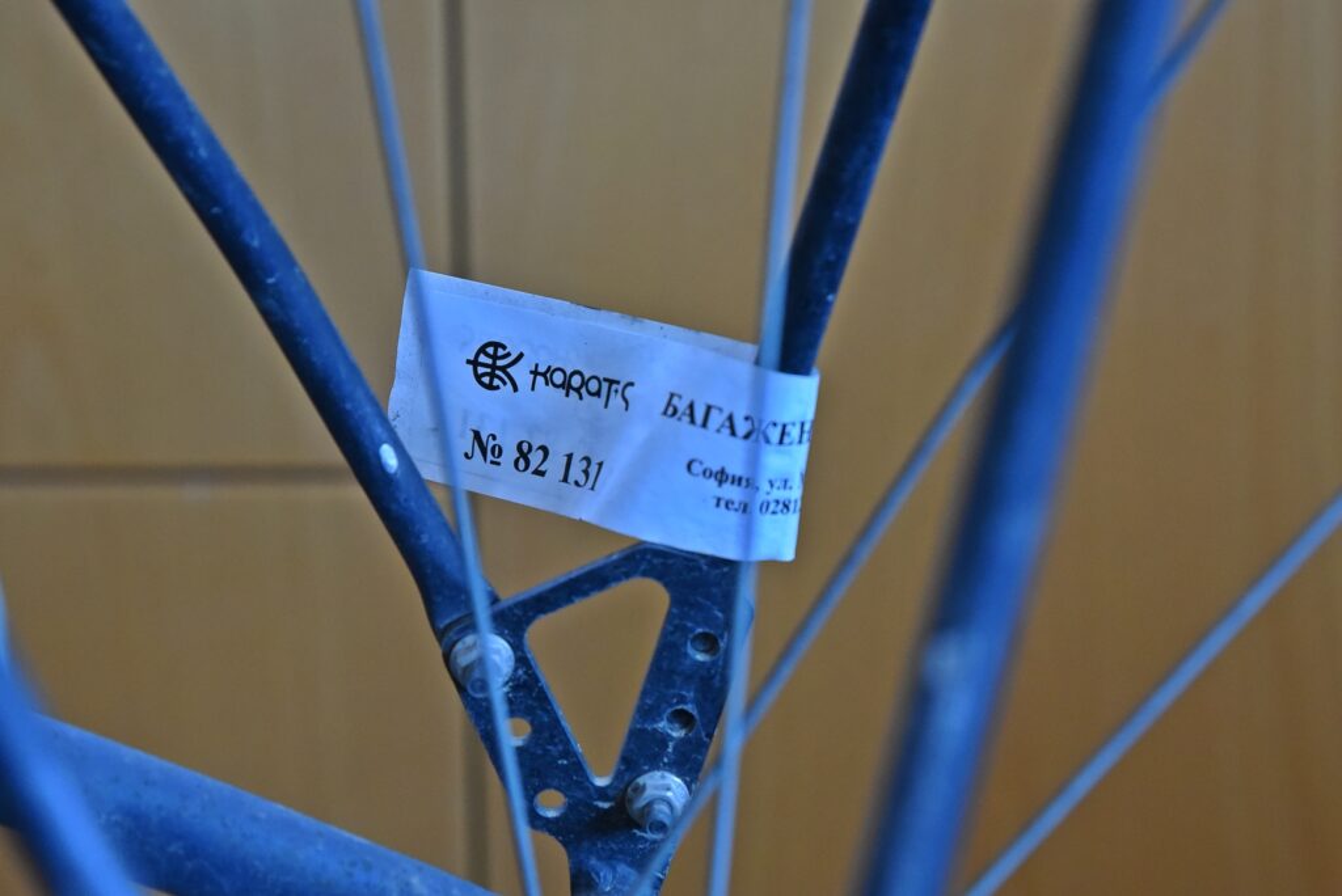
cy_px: 448
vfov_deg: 19.5
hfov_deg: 28.8
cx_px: 671
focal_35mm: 70
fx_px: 2611
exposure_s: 1/80
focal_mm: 70
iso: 4000
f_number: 5.6
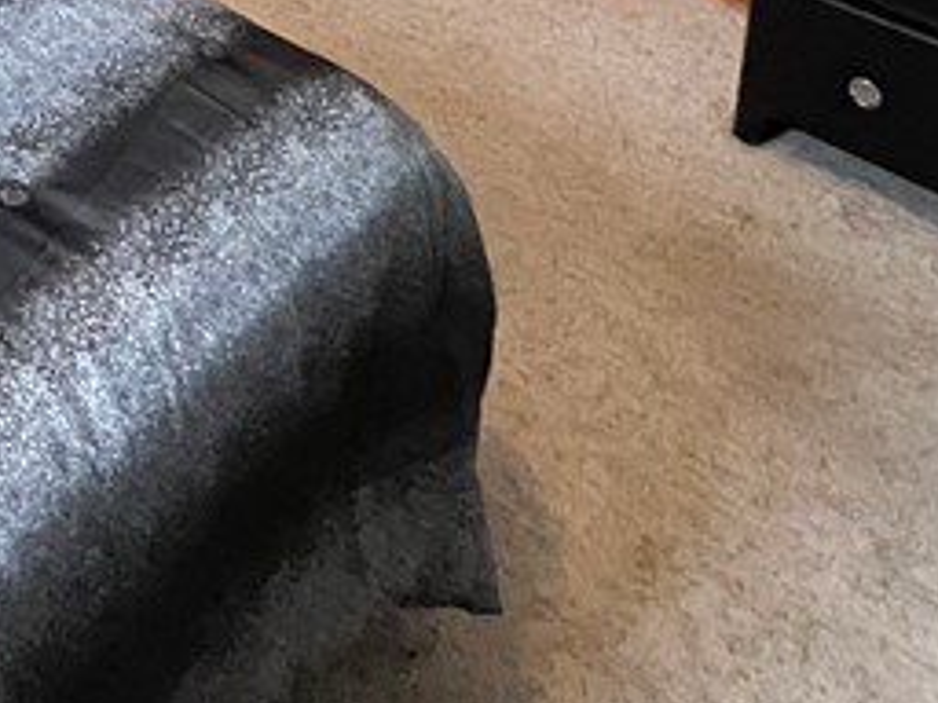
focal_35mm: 52
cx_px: -103
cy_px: -681
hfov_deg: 32.3
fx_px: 1409
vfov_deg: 18.7
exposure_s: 1/60
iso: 500
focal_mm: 1.57
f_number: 1.8
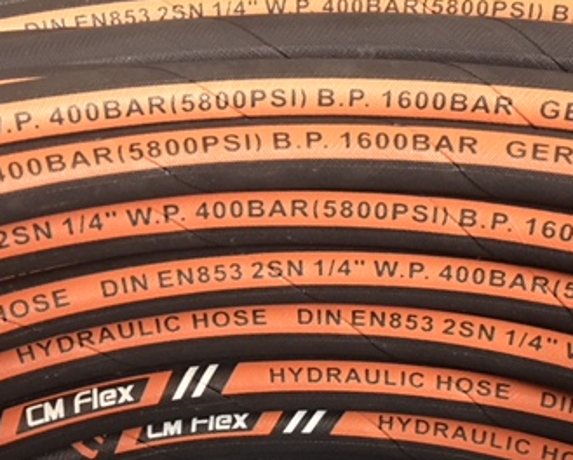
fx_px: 934
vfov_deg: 27.3
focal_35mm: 55
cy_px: 342
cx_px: 256
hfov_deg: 34.1
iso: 125
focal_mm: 4.15
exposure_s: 1/8
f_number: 2.2
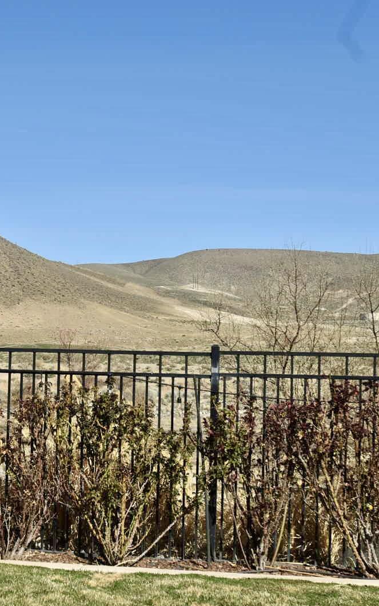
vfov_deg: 36.3
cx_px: 102
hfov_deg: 22.9
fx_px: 926
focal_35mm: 56
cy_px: 308
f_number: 7.1
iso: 100
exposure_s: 1/200
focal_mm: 24
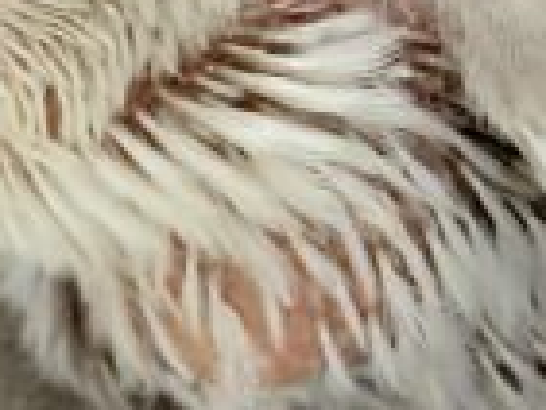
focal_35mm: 236
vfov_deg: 6.2
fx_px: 3726
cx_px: 430
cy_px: -178
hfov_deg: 8.4
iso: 80
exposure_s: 1/100
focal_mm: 5.96
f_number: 1.6
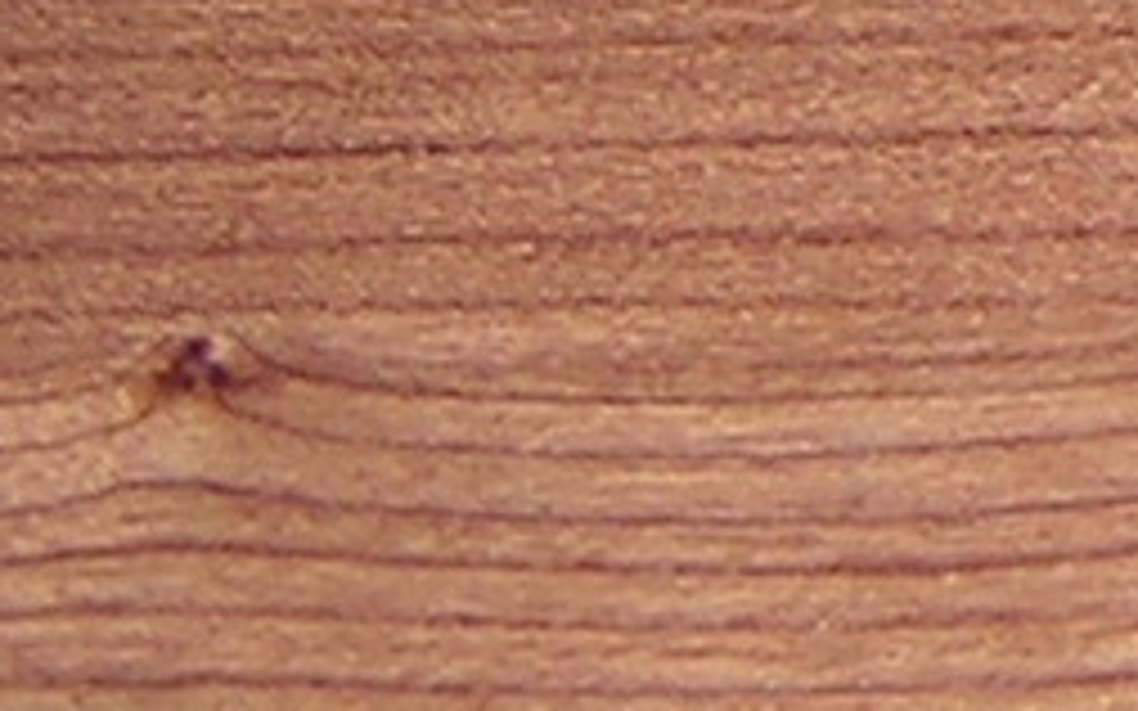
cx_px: 2897
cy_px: -1305
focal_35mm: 241
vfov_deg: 5.2
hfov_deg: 7.9
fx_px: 7473
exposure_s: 1/60.1
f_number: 2.6
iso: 100
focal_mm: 4.7
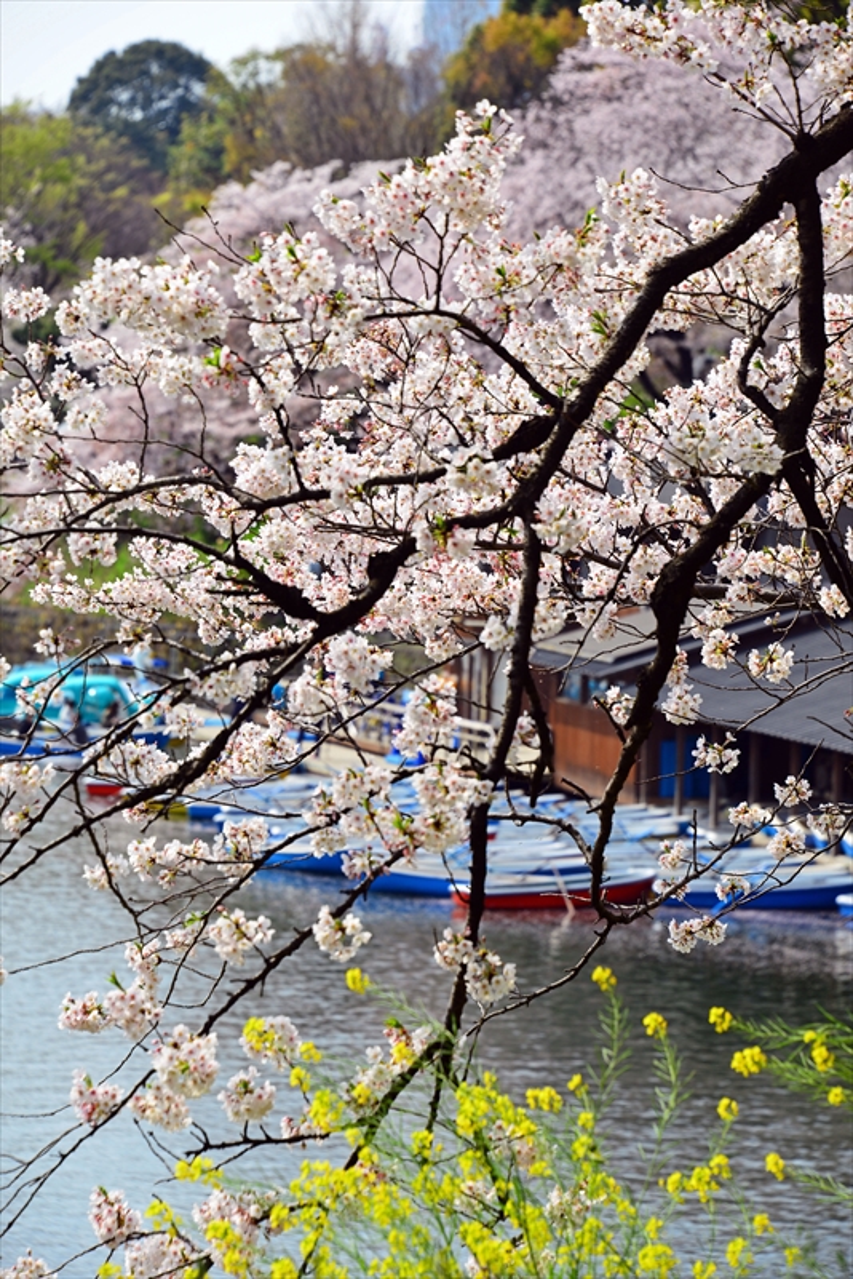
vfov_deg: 12.8
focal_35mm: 160
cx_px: 426
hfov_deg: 8.6
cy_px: 640
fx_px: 5681
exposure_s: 1/250
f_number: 8
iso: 200
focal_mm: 160
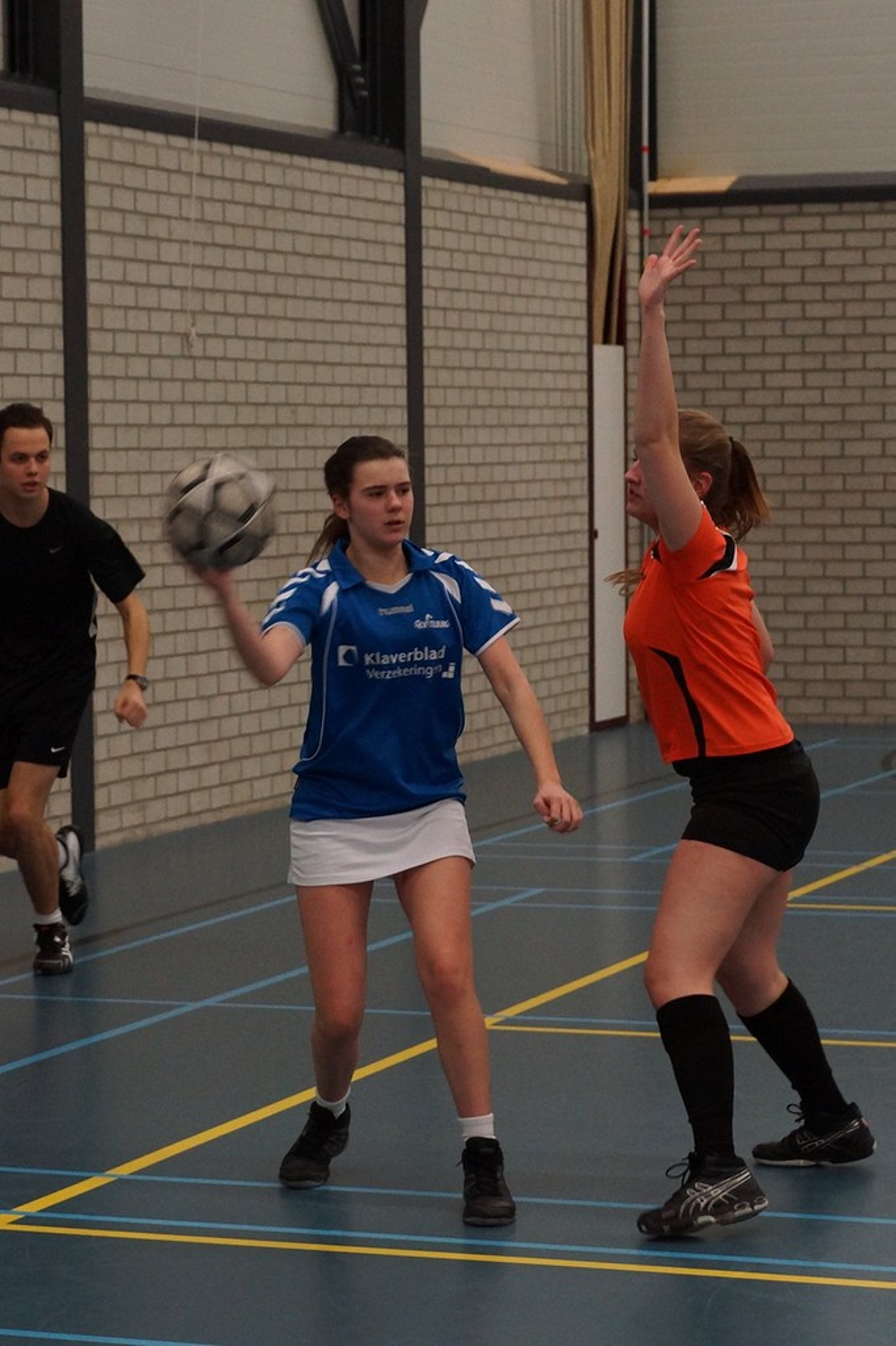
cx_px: 448
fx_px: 2802
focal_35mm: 75
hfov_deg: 18.2
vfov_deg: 27.0
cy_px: 673
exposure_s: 1/160
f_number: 4.5
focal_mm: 50
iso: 1000
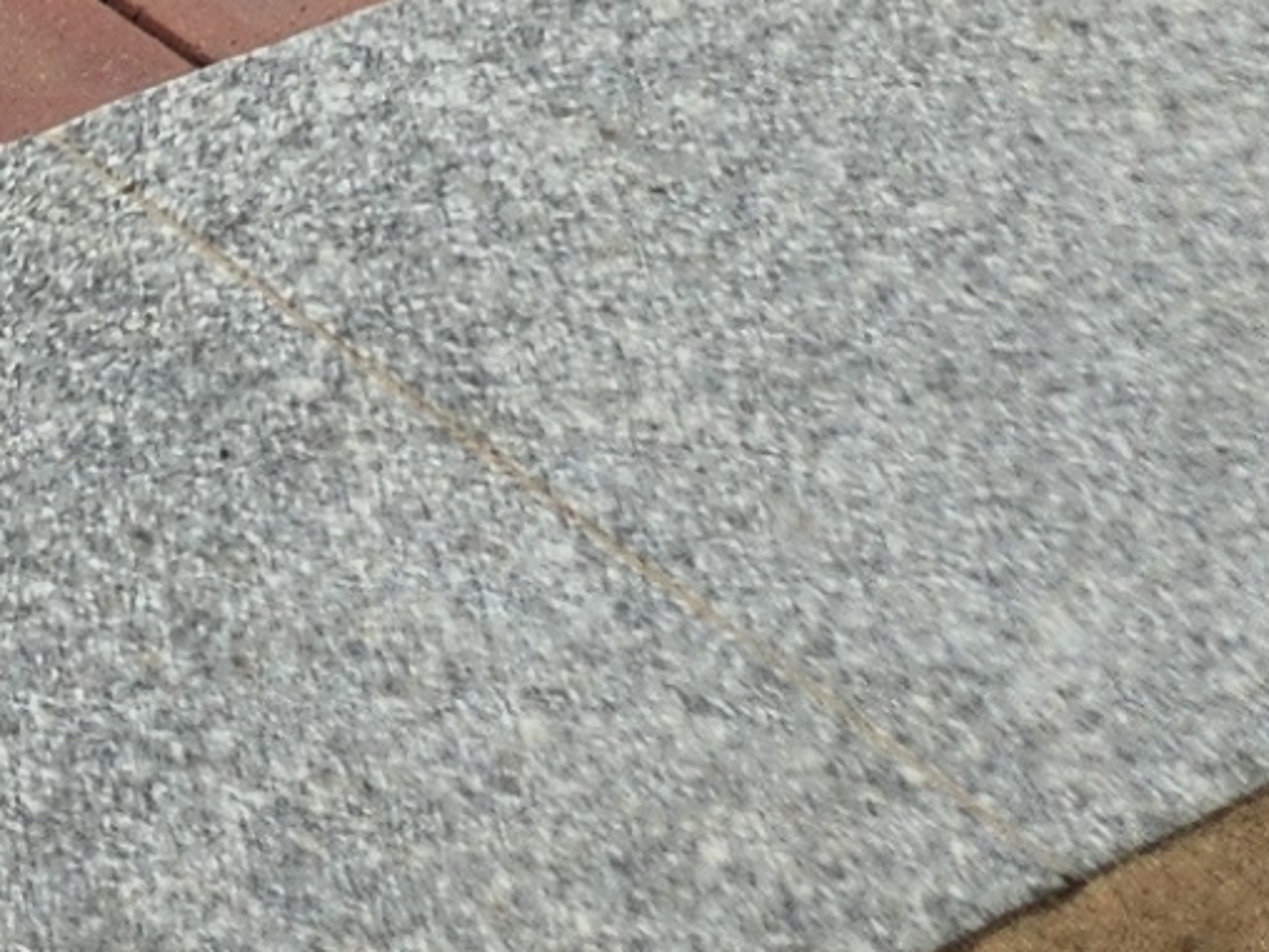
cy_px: -2426
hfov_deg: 8.7
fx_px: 6635
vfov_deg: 6.9
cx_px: -2743
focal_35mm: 181
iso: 20
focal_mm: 5.4
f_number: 1.8
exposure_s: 1/460
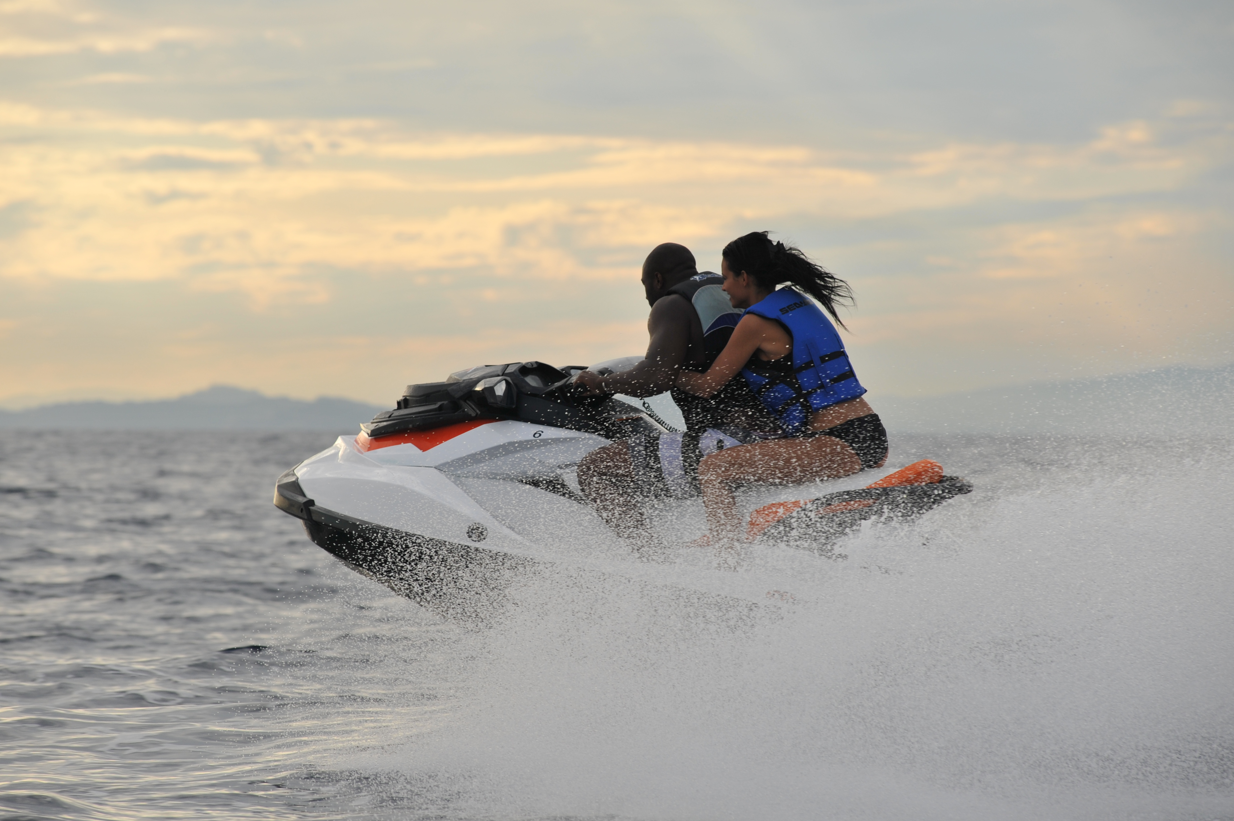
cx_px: 608
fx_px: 7639
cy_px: 409
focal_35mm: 223
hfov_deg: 9.2
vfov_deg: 6.2
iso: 400
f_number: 8
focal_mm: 200
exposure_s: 1/1000
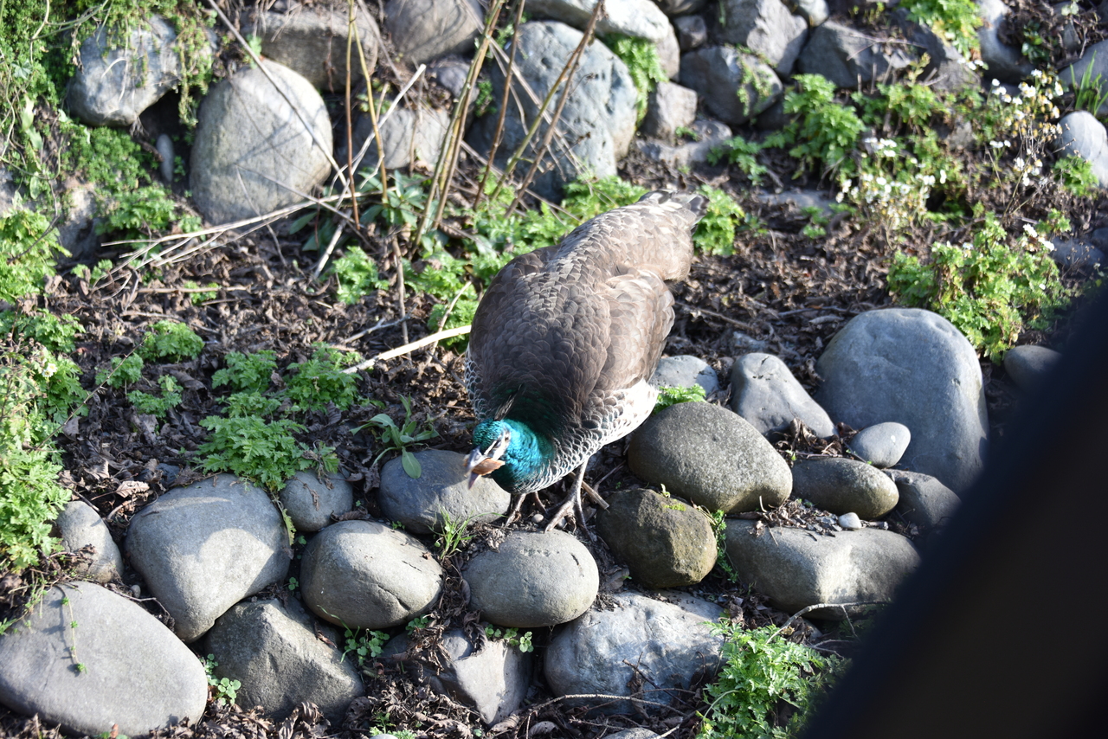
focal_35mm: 55
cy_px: 370
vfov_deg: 24.6
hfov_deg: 36.2
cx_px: 554
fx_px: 1693
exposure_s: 1/125
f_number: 4.5
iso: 320
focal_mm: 55
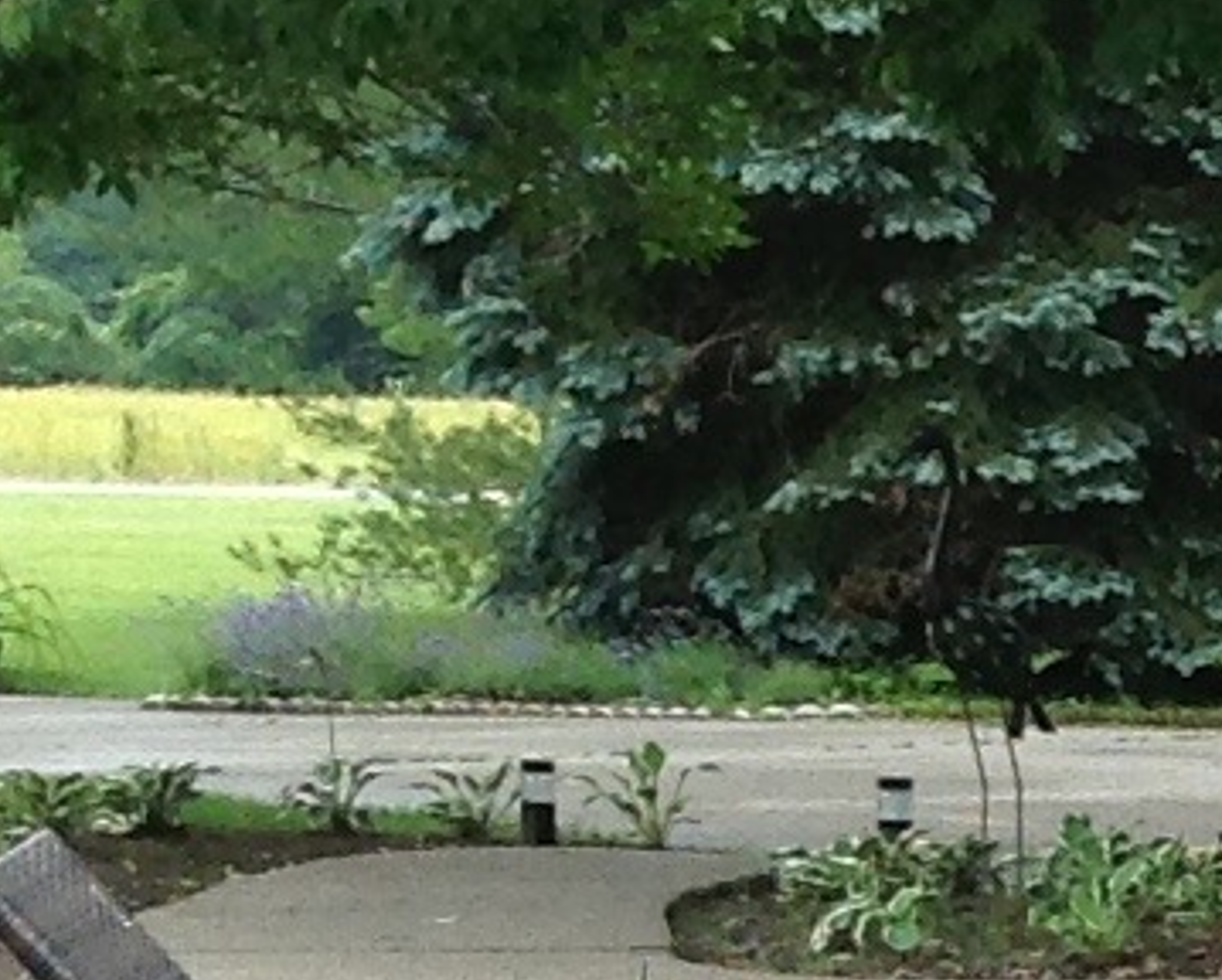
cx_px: 3520
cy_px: 1769
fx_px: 8907
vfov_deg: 6.2
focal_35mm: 246
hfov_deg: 7.1
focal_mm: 4.28
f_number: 2.4
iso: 50
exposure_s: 1/570
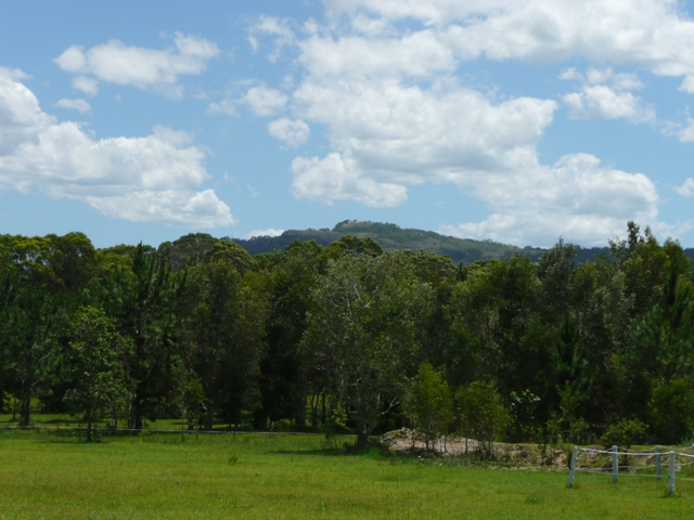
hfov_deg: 22.0
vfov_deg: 16.6
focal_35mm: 89
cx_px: 347
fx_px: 1784
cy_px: 260
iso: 100
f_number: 4.7
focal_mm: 14.7
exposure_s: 1/800
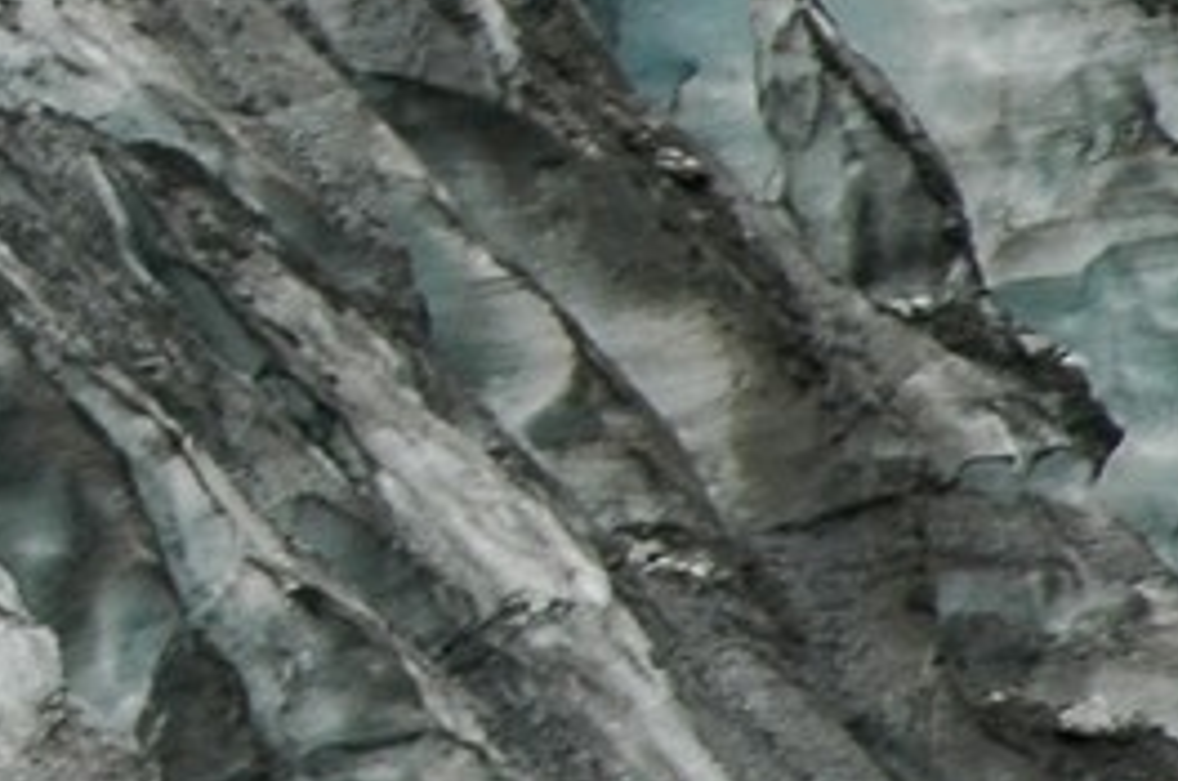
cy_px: 0
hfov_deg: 1.2
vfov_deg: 0.8
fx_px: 55918
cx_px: -1535
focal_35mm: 1712
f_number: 9
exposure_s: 1/200
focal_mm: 200
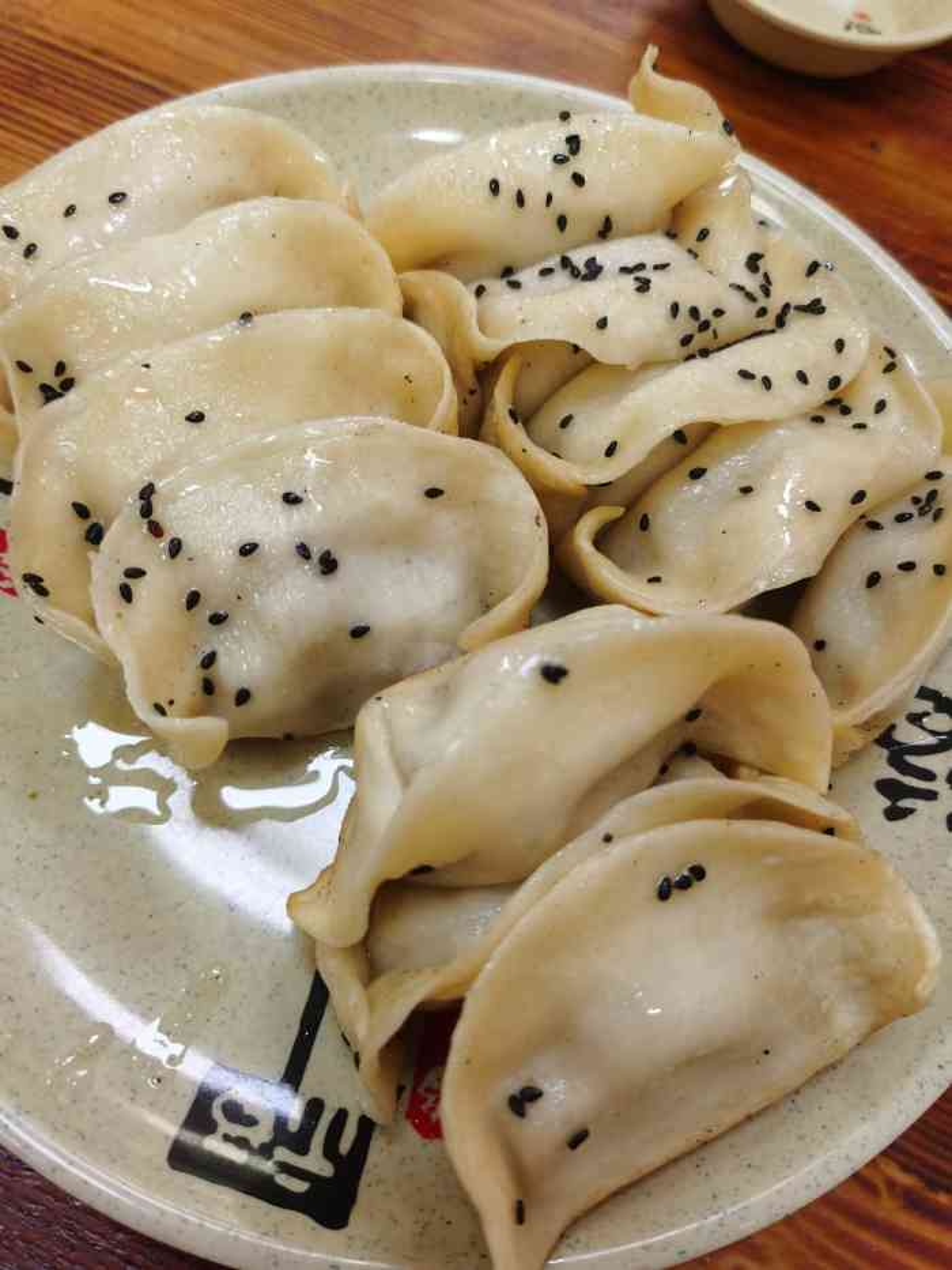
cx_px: 476
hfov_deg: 51.4
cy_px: 635
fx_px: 990
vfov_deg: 65.3
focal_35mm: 27
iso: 125
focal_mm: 5.56
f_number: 1.6
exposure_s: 1/50
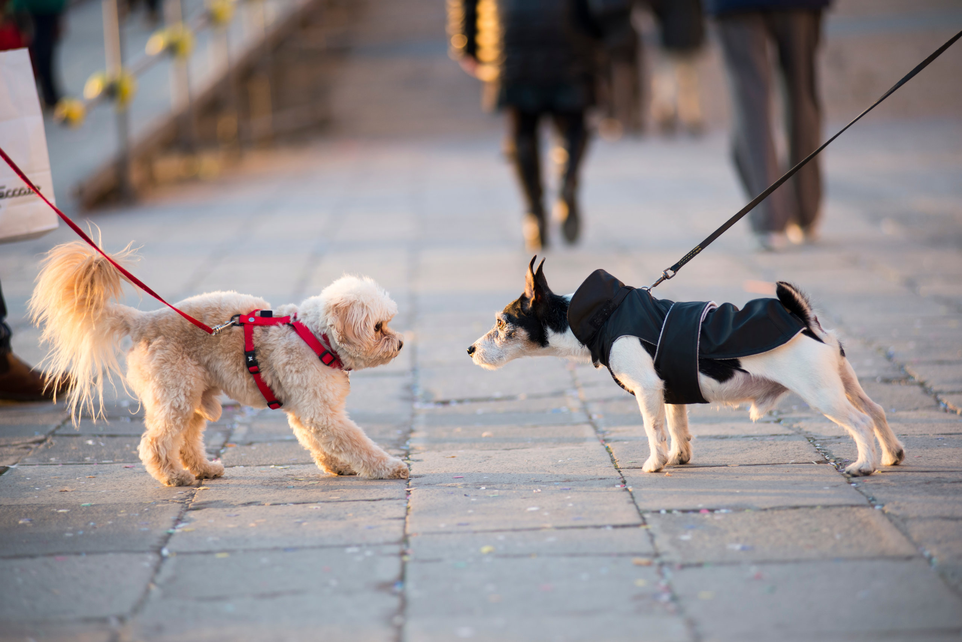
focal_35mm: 160
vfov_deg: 8.6
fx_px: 4277
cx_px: 481
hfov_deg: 12.8
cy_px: 321
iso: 200
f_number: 2.8
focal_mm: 160
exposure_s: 1/400
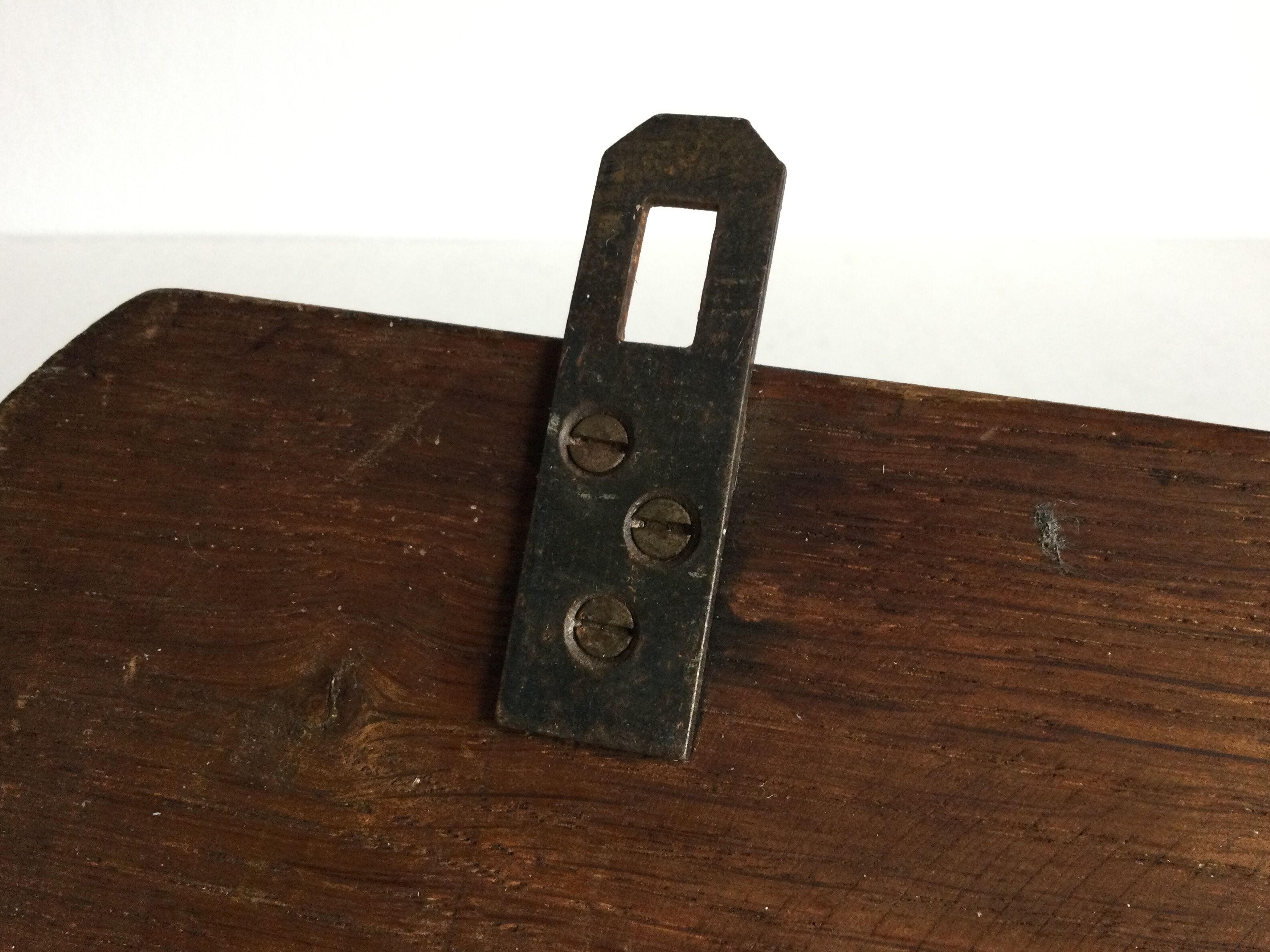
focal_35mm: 32
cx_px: 639
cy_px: 486
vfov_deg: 44.2
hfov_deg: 56.8
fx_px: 1174
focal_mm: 3.3
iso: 50
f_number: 2.4
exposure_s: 1/33
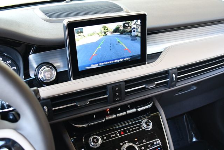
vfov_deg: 36.9
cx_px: 112
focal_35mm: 36
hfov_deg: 53.1
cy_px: 75
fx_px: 224
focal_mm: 18
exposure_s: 1/125
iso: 1100
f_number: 3.5
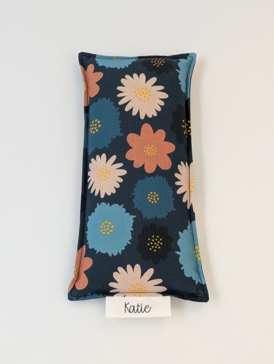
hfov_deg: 28.6
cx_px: 142
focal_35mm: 51
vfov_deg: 37.4
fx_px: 537
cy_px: 182
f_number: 1.85
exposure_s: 1/40
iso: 44
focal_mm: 6.81
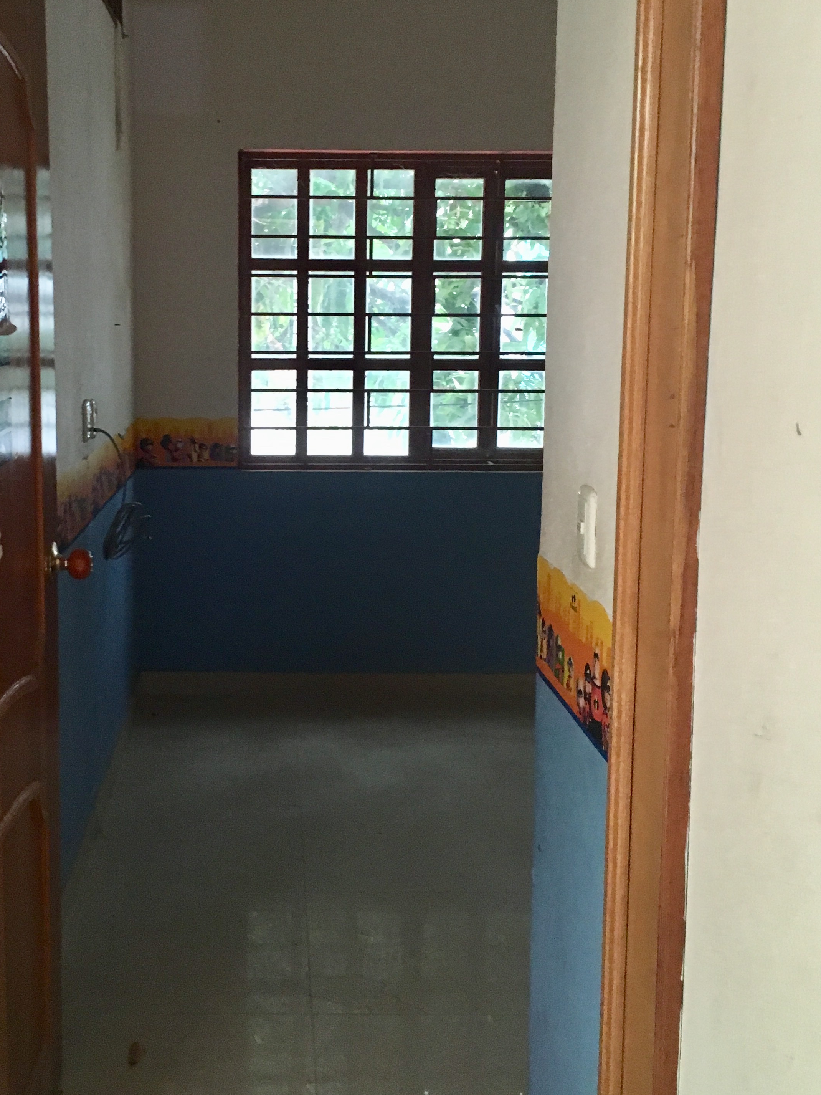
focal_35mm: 41
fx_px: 1297
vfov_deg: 45.7
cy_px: 489
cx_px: 276
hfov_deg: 34.8
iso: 200
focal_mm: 4.15
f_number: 2.2
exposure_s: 1/24
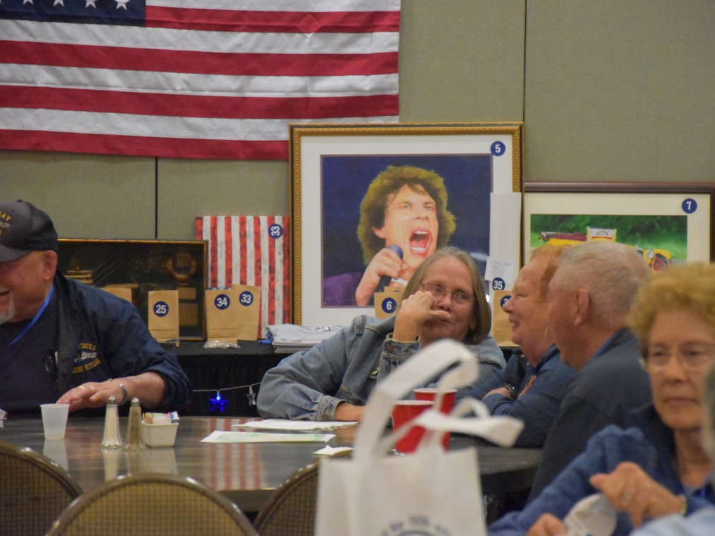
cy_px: 268
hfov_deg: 11.5
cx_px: 395
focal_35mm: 172
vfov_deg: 8.7
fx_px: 3544
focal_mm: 105
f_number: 5.6
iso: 9000
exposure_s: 1/125
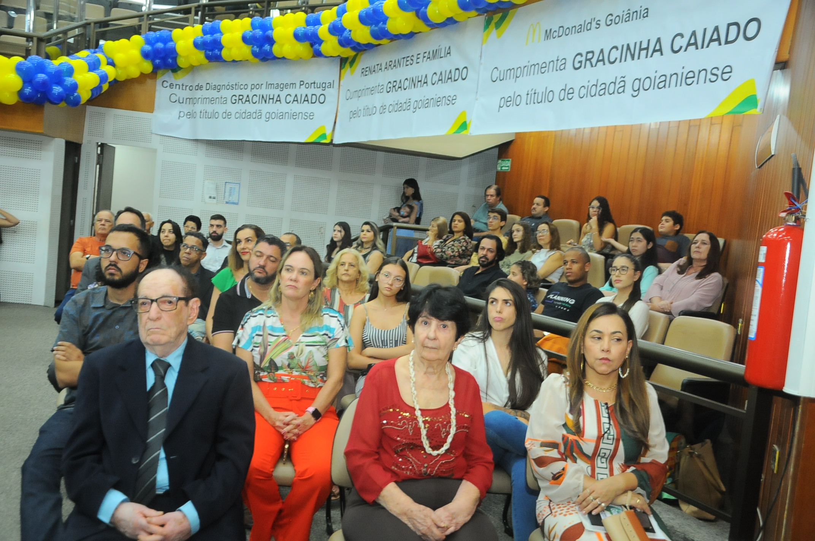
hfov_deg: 51.3
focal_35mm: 38
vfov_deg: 35.4
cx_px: 408
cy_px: 270
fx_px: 848
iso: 1250
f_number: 4
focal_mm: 25
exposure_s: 1/60
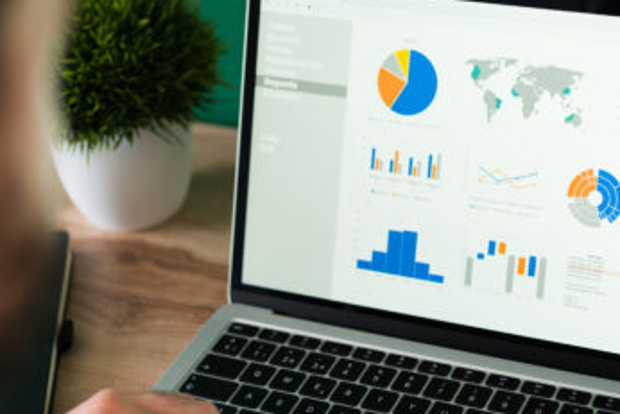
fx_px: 1568
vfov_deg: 15.0
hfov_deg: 22.3
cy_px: 256
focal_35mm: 91
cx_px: 410
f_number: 1.8
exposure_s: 1/160
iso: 400
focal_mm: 35
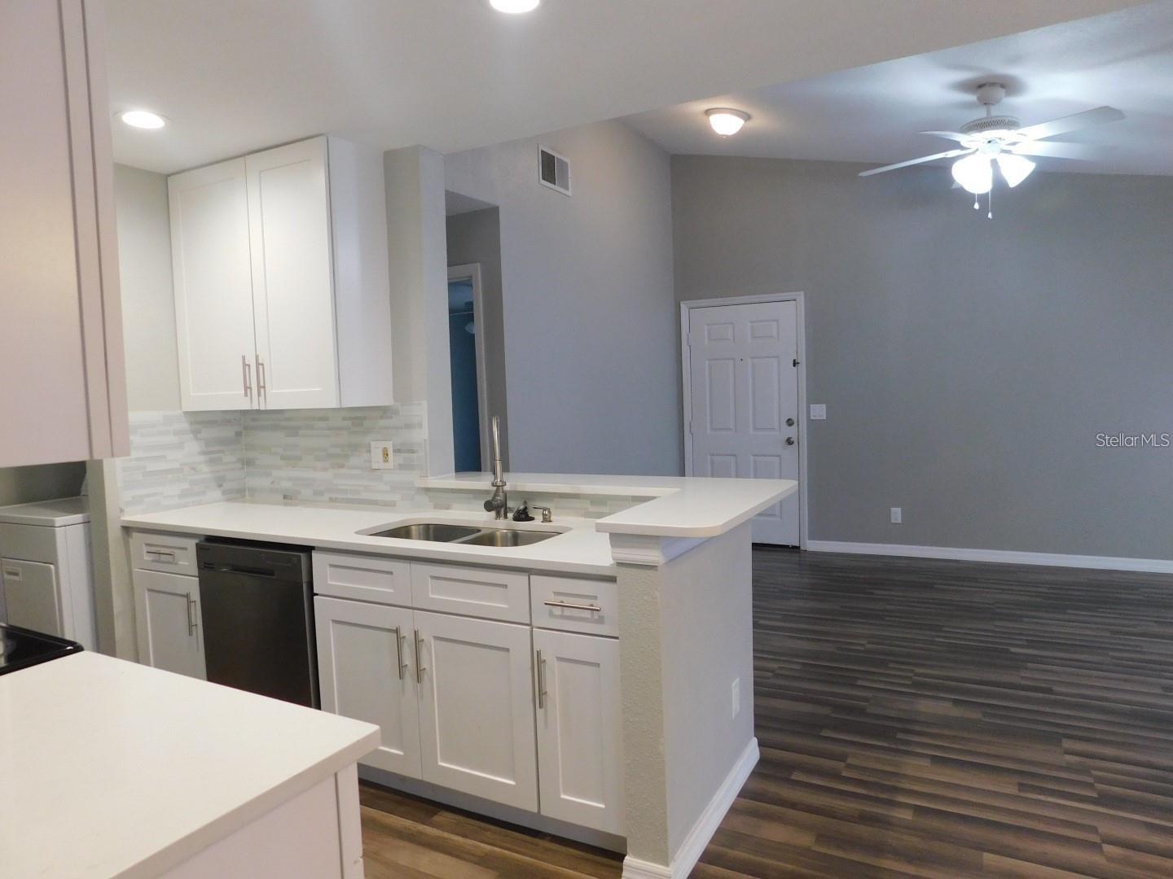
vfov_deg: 58.9
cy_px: 440
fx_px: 779
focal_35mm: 23
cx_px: 586
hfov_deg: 73.9
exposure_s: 1/30
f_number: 3
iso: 220
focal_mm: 4
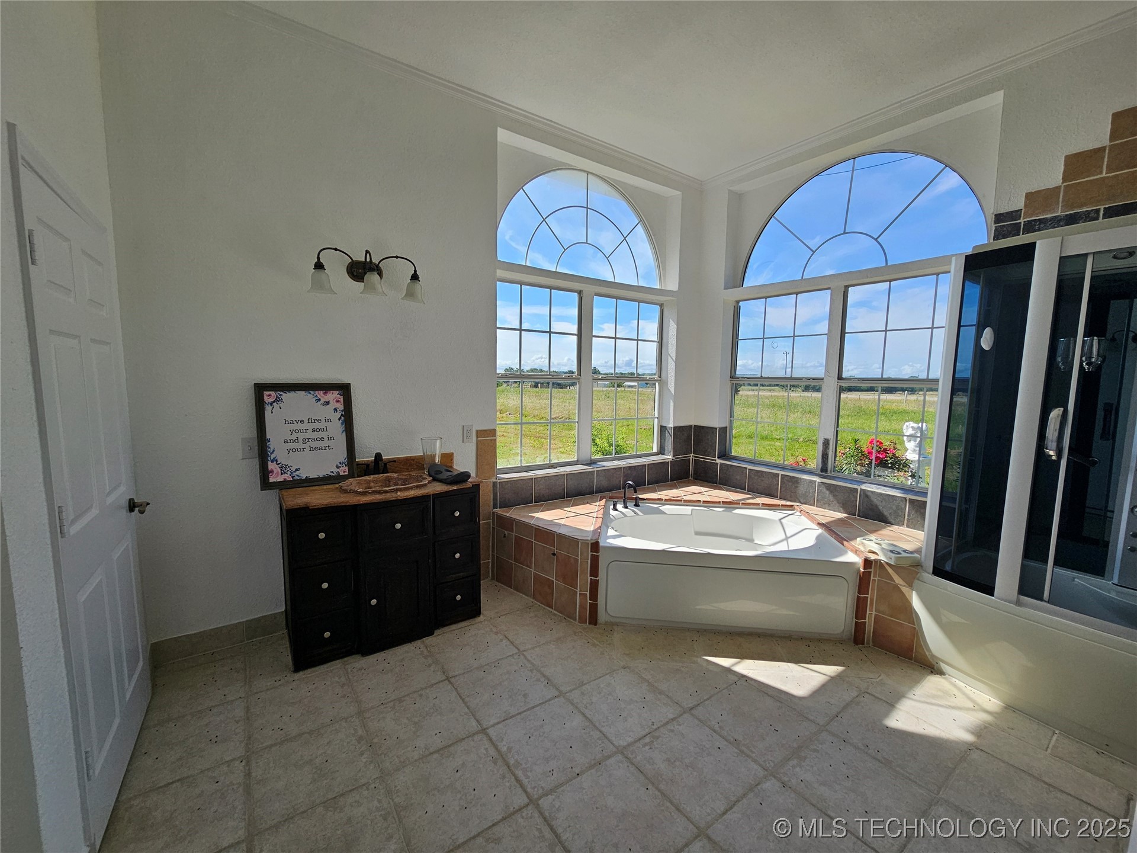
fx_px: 427
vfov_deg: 89.9
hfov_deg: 106.2
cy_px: 426
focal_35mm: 13
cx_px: 568
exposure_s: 1/1290
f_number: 2.2
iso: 50
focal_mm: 2.2
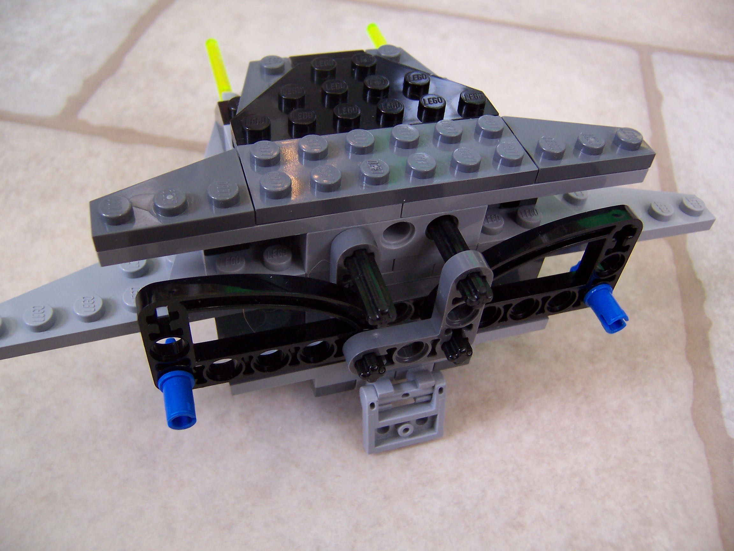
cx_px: 367
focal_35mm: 33
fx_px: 700
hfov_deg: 55.4
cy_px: 276
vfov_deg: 42.9
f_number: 2.8
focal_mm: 5.5
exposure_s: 1/30
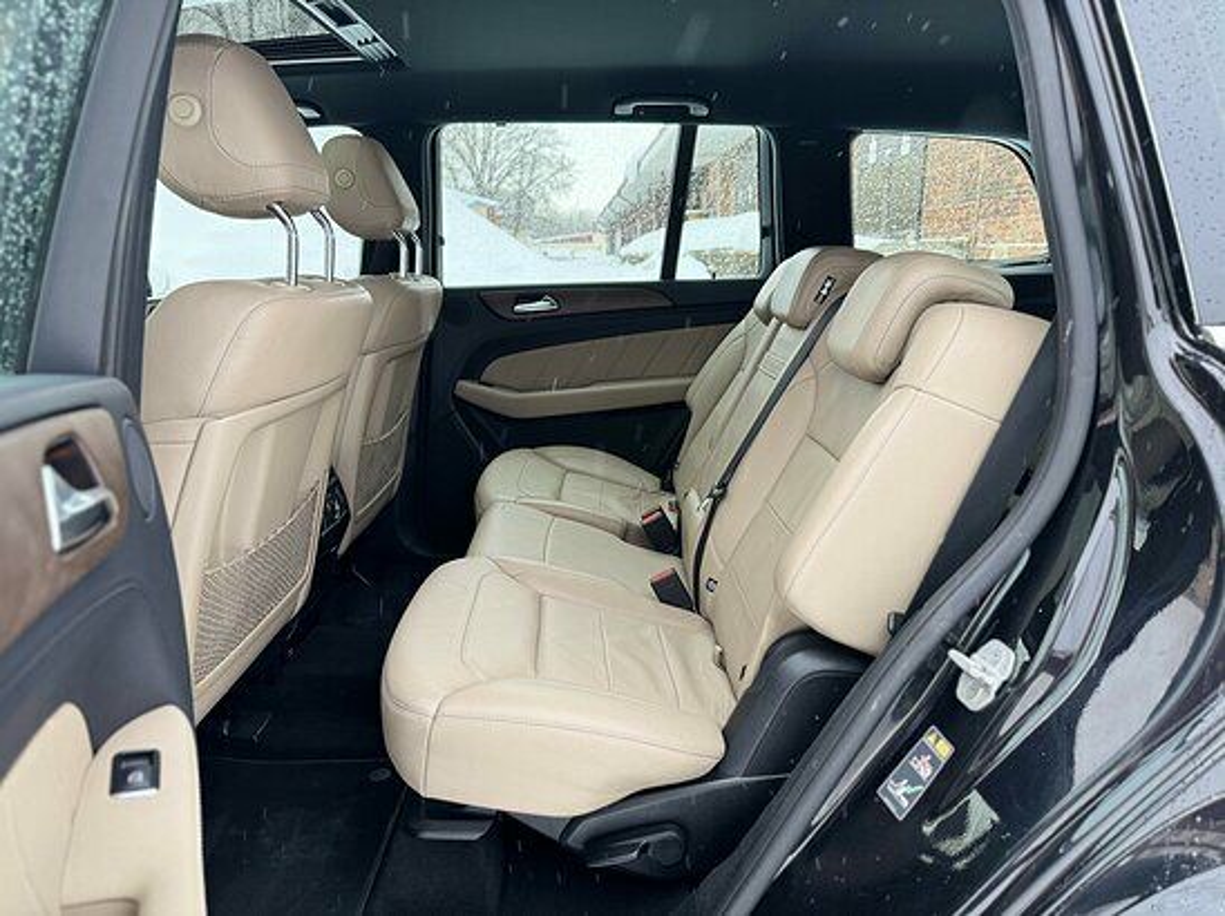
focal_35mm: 24
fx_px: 849
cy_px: 458
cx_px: 612
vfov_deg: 56.7
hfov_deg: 71.6
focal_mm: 6.76
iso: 125
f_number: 1.78
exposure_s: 1/121
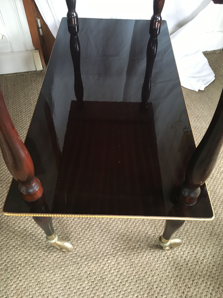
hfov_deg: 48.2
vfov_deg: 61.7
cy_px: 149
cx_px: 112
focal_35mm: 29
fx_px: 249
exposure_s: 1/17
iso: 250
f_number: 2.2
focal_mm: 4.15
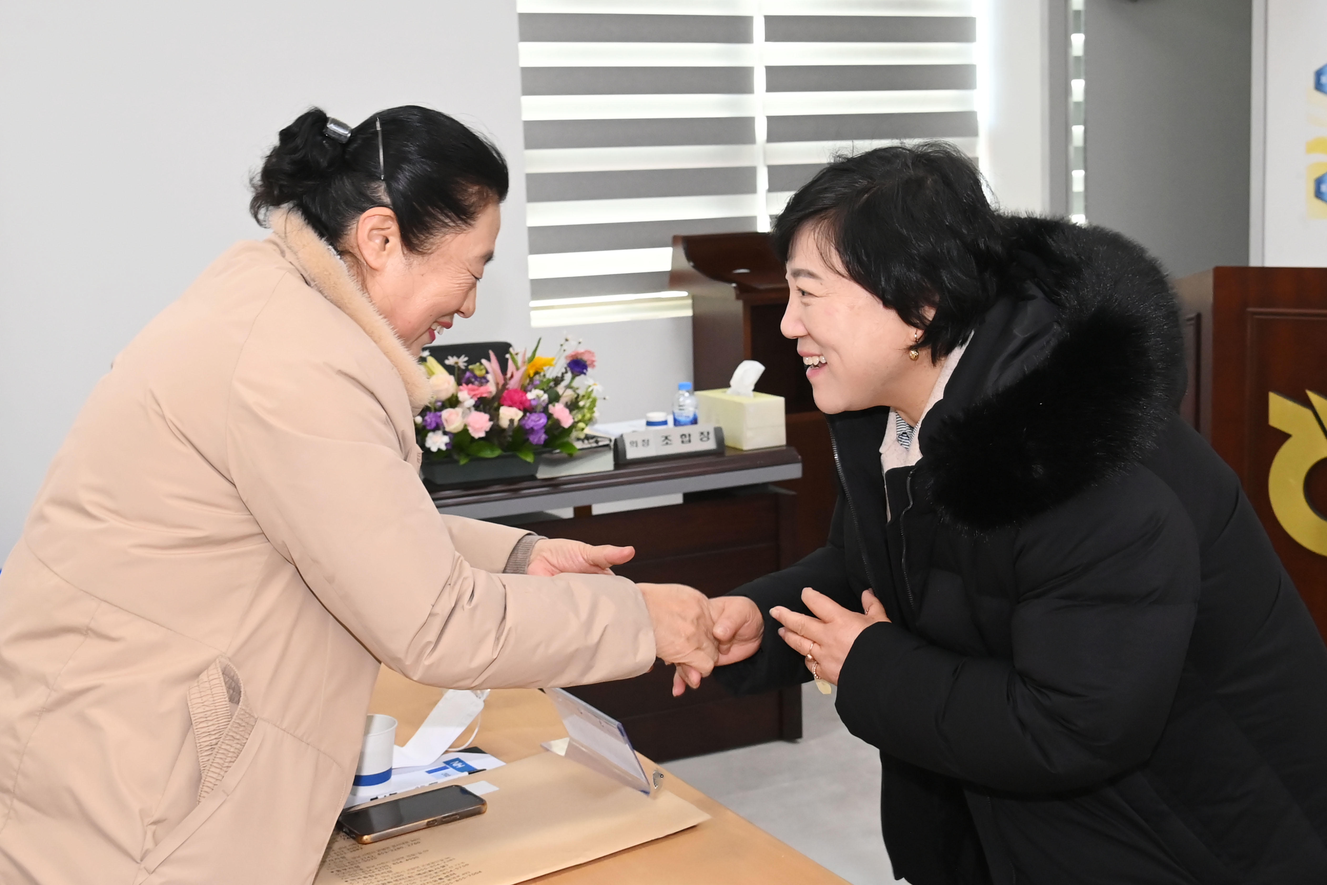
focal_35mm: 27
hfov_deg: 67.4
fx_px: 995
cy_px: 442
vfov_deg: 47.9
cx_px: 664
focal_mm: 27
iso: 3200
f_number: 6.3
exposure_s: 1/250
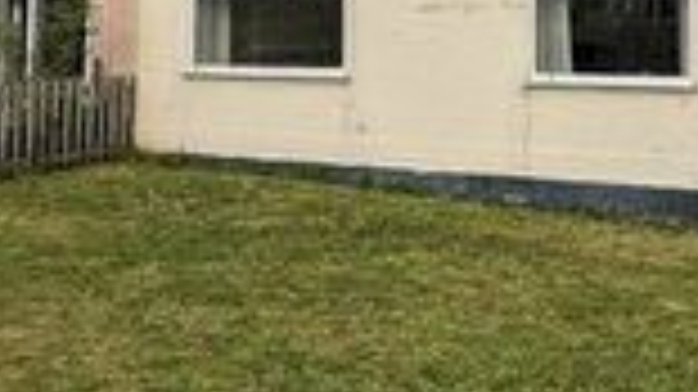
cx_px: 556
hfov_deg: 34.4
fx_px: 1091
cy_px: -70
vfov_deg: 19.3
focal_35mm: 59
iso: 41
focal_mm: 2.23
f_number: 1.95
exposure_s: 1/952
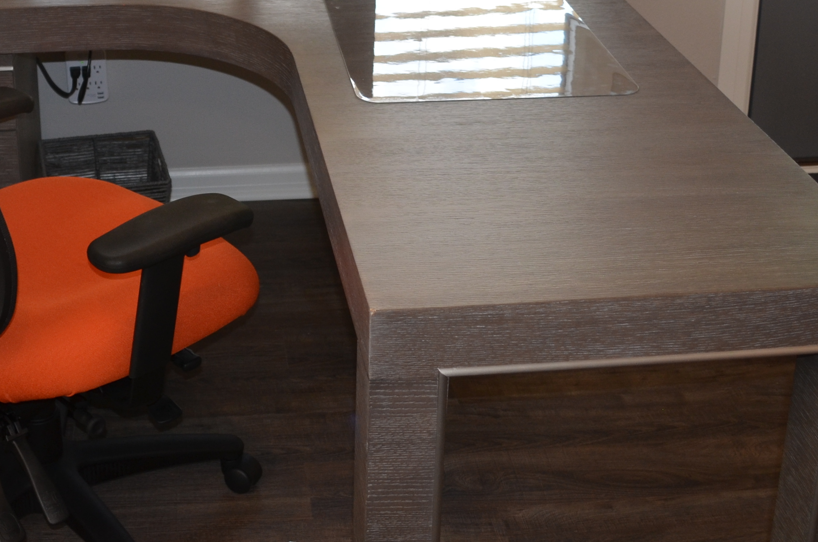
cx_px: 240
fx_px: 1338
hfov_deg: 33.5
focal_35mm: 59
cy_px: -35
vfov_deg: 21.8
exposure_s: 1/125
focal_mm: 18
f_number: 3.5
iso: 280
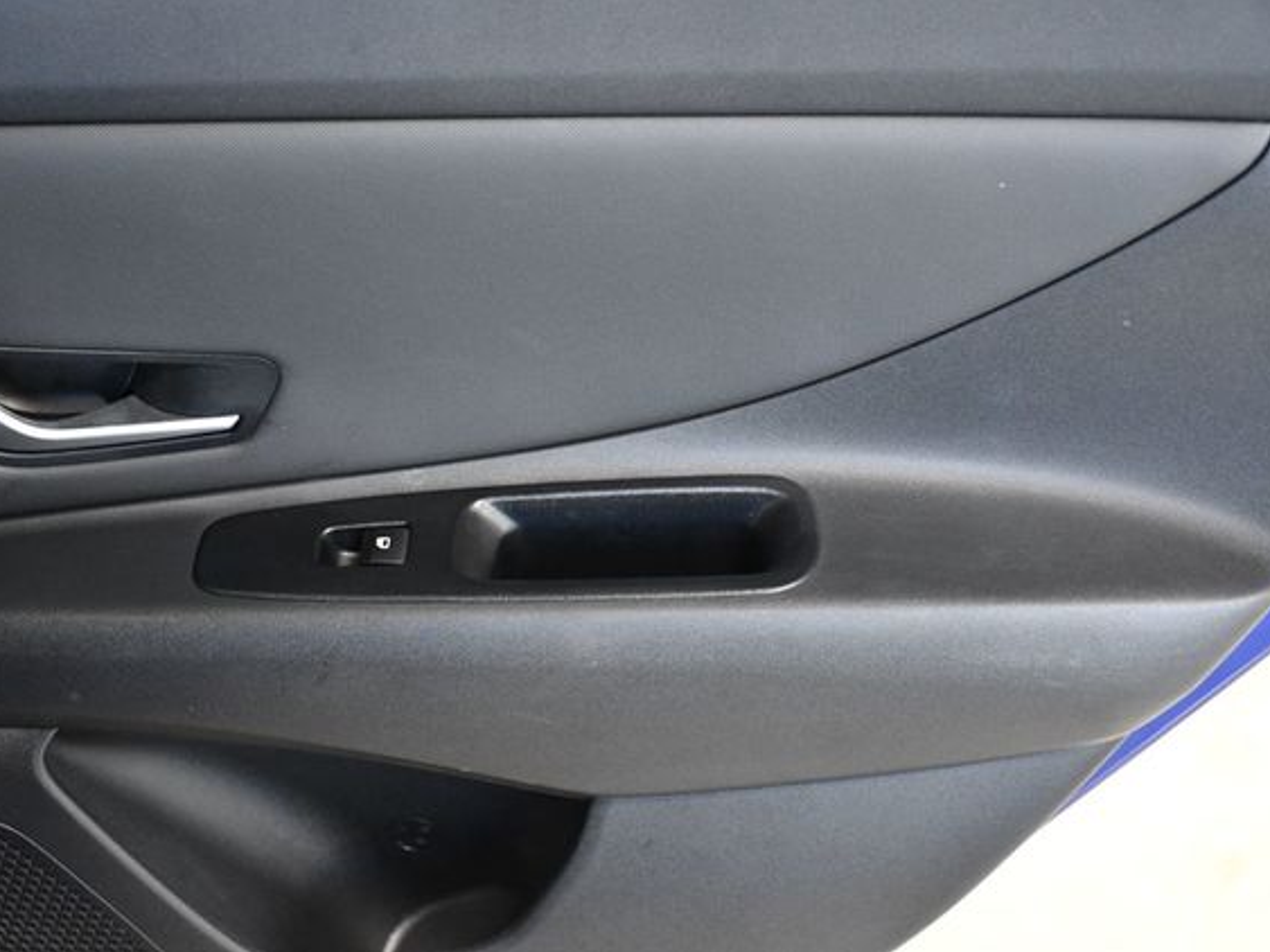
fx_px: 3008
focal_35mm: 82
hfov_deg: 23.8
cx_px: 600
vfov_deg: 18.0
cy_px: 474
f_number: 5
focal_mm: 50
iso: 2500
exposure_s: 1/100
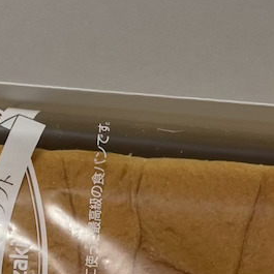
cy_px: 345
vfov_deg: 16.0
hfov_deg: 16.1
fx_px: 931
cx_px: -47
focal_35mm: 104
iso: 100
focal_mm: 4.2
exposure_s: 1/100
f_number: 1.6
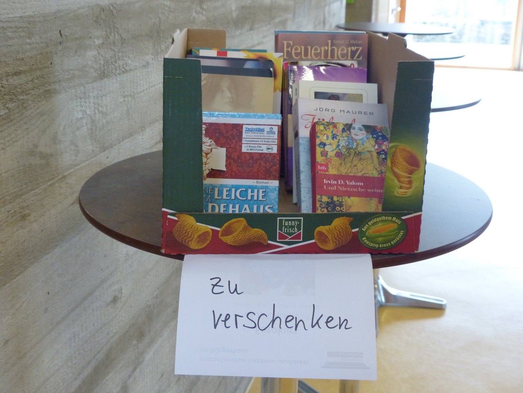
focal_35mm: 49
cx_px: 262
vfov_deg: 29.7
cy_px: 196
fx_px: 740
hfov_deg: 38.9
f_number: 2.8
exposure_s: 1/60
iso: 400
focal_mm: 8.7
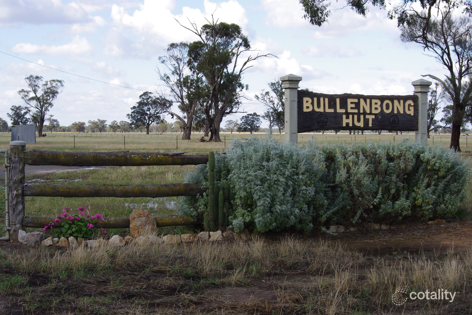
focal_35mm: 75
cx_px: 236
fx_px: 983
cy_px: 158
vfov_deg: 18.2
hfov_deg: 27.0
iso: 400
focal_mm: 50
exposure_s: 1/200
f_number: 11
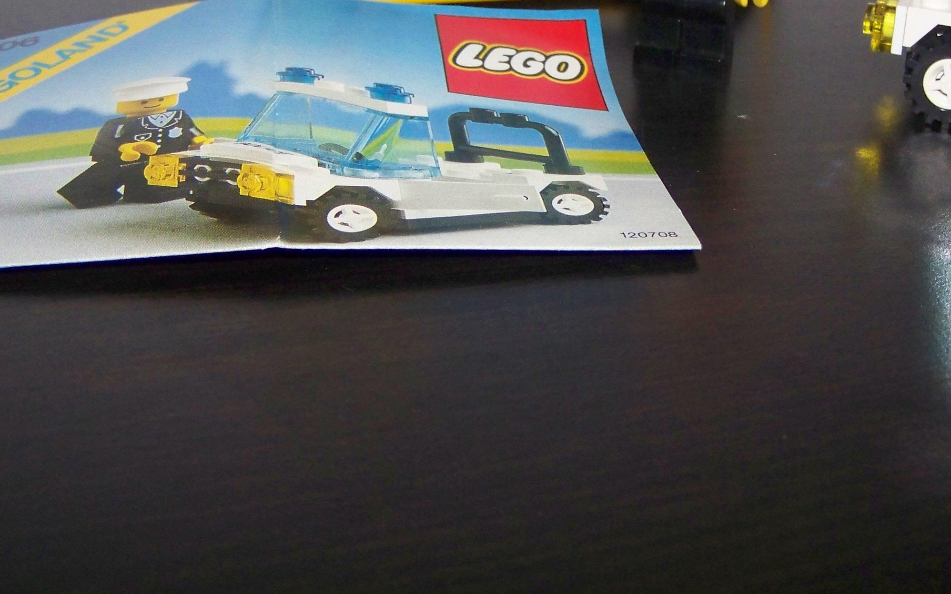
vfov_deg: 20.8
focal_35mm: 62
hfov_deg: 32.8
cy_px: 136
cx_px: 582
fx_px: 1607
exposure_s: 1/30
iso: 200
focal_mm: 6.3
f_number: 2.8
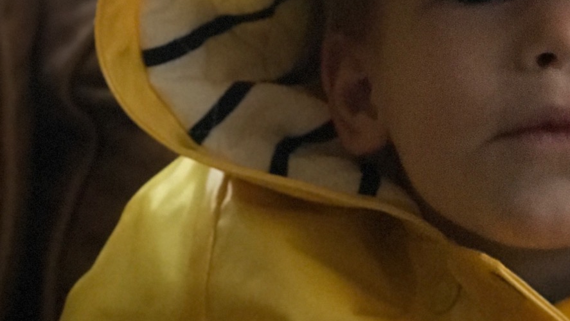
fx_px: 2116
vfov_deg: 8.6
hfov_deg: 15.3
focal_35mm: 140
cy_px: 0
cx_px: 451
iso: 640
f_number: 2.8
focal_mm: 6.6
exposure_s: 1/60
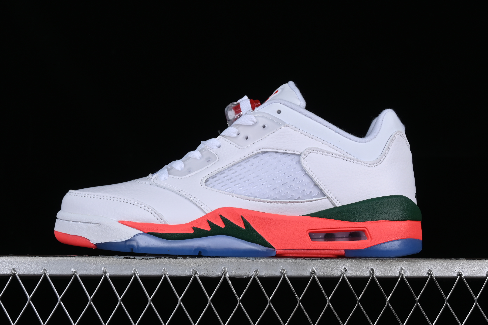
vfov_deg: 18.2
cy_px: 162
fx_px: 1017
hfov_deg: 27.0
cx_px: 244
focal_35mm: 75
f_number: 10
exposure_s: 1/80
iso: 160
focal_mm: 50
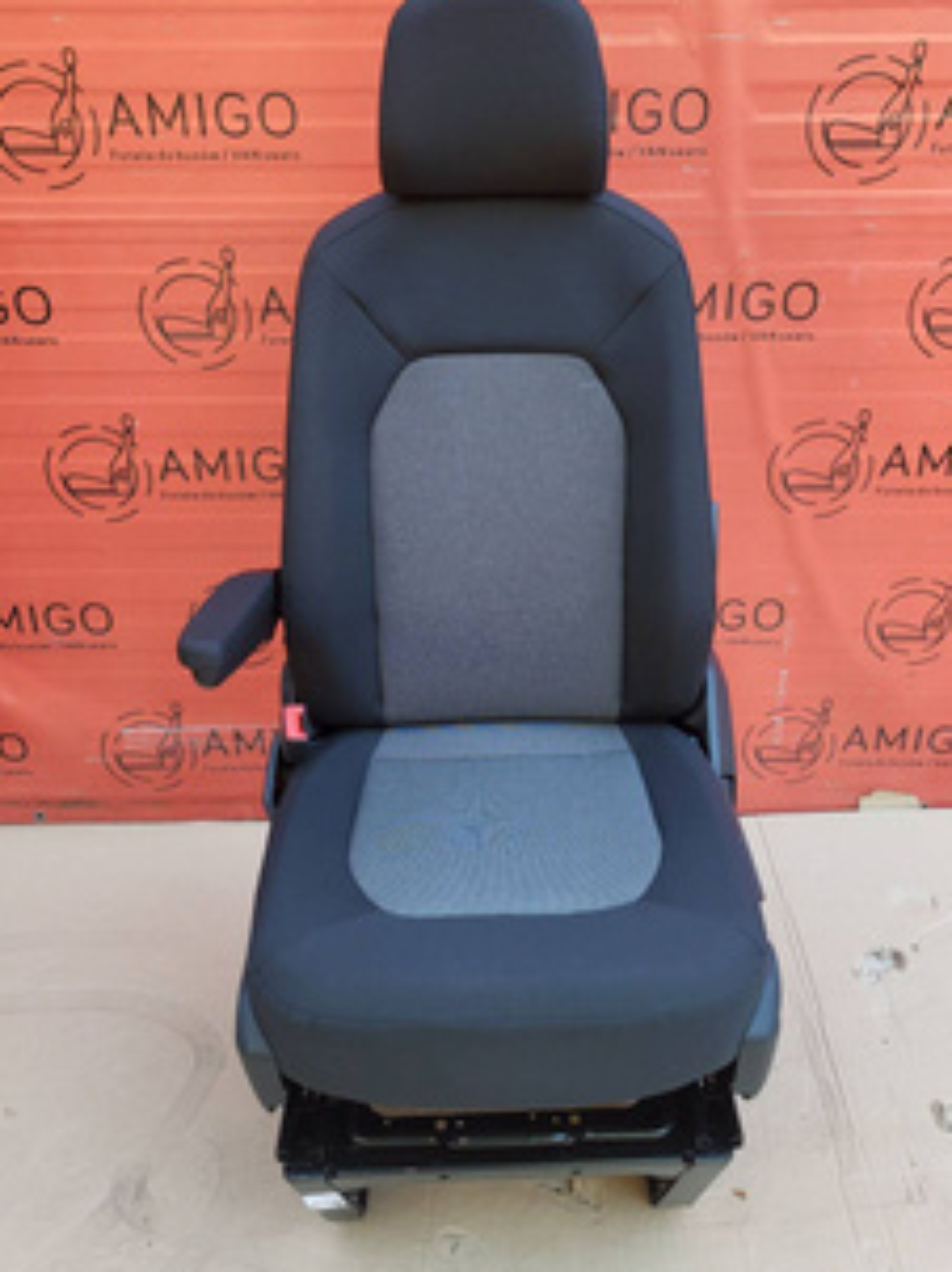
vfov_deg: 58.3
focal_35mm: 31
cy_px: 573
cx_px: 518
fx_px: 1138
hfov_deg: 45.3
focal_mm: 5.4
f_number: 1.8
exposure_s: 1/100
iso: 64
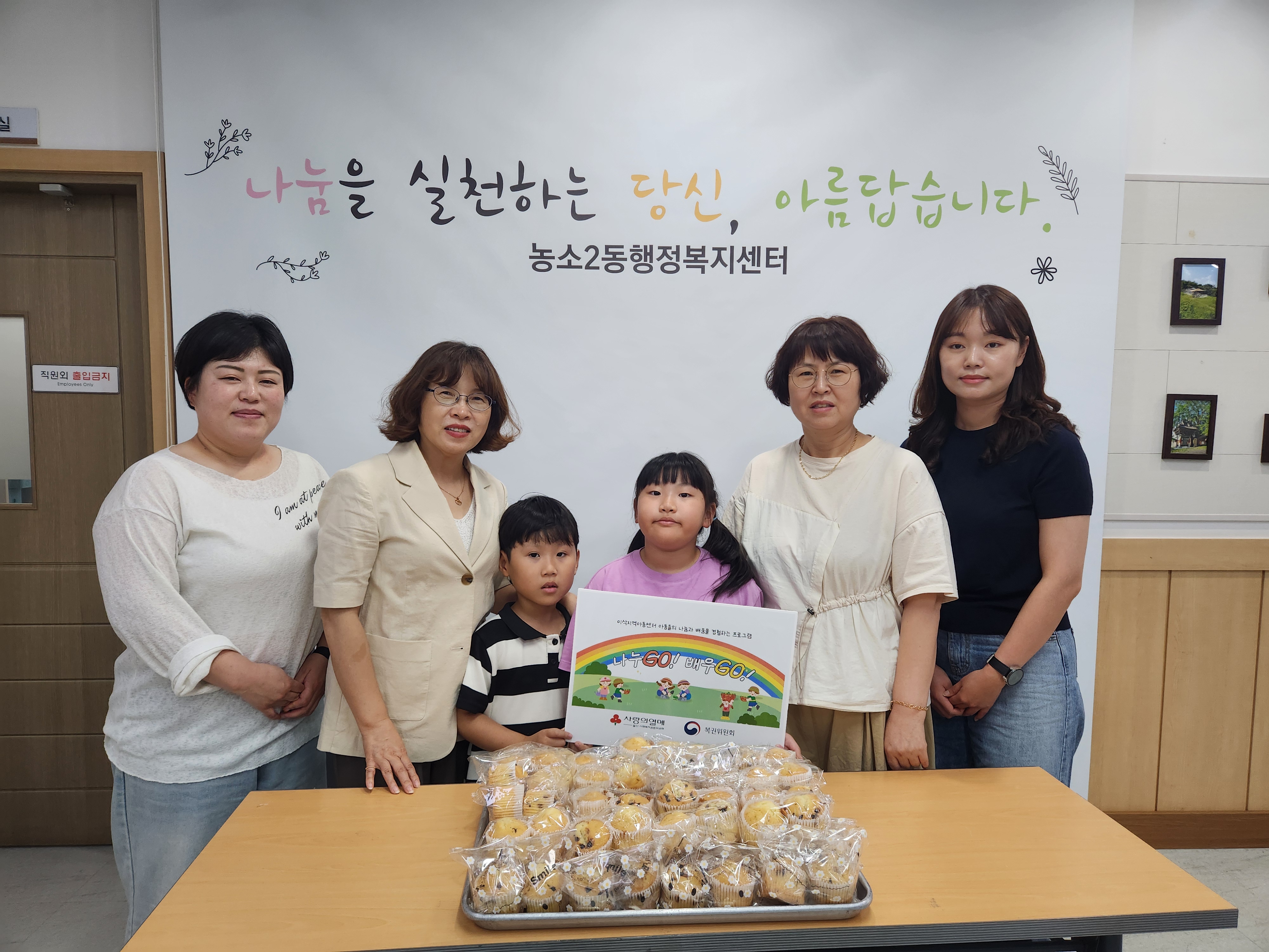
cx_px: 634
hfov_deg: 73.9
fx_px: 843
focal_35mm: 23
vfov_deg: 58.9
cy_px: 476
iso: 100
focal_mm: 5.4
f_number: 1.8
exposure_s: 1/120
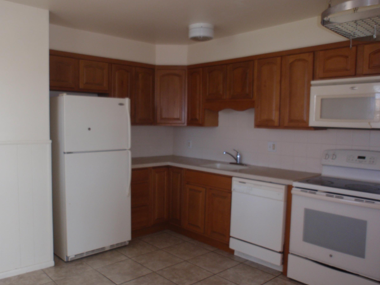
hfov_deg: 59.9
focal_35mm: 30
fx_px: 329
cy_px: 150
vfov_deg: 46.8
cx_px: 181
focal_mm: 5
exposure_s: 1/30
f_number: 3.2
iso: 100
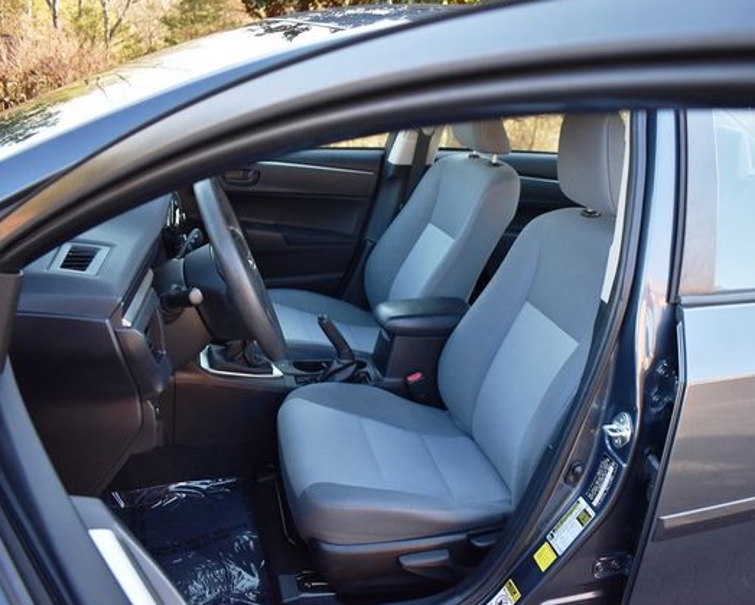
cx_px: 445
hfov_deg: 56.8
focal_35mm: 31
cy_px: 302
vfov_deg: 47.1
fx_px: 693
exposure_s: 1/250
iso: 500
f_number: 3.5
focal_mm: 18
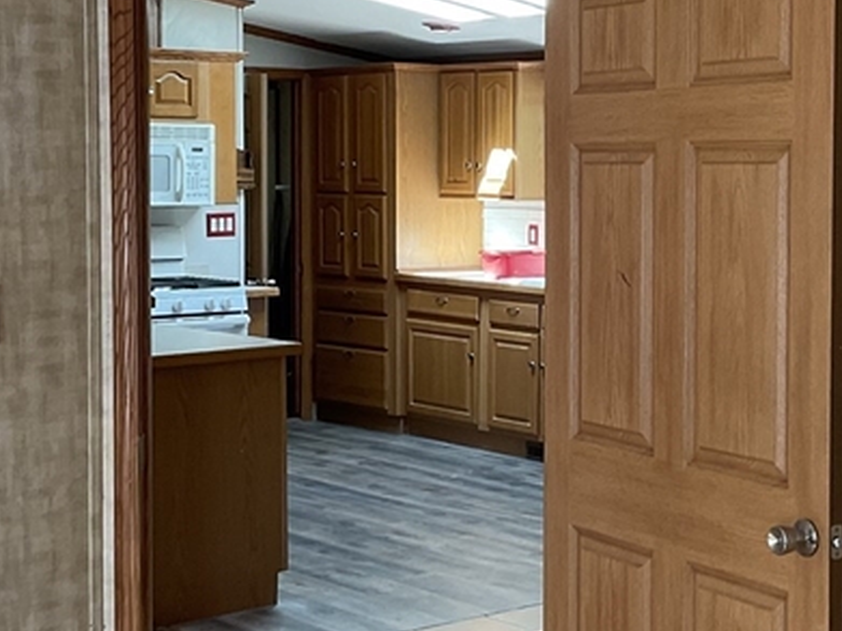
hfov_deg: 25.6
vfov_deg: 19.4
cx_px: 525
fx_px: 1848
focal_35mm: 76
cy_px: 258
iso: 64
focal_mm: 3
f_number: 1.8
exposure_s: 1/60
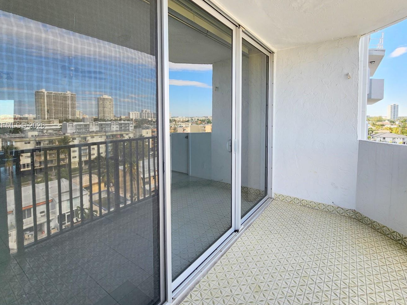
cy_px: 126
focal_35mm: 16
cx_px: 198
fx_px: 188
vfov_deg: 77.4
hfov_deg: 94.5
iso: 50
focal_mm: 2.2
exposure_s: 1/249
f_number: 2.2
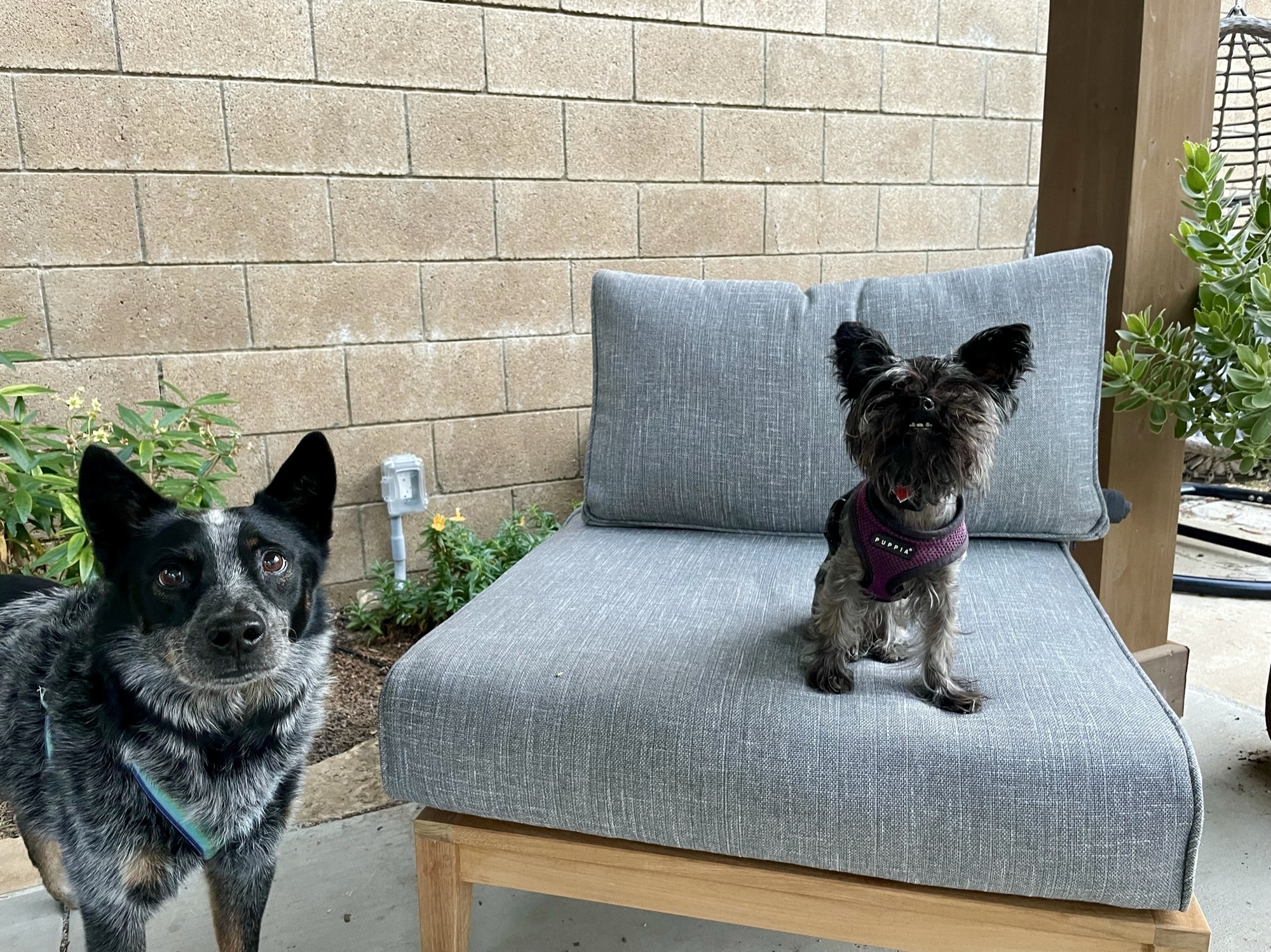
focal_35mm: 26
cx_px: 636
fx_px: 954
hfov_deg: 67.3
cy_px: 476
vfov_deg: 53.0
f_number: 1.6
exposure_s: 1/60
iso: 200
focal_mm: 4.2
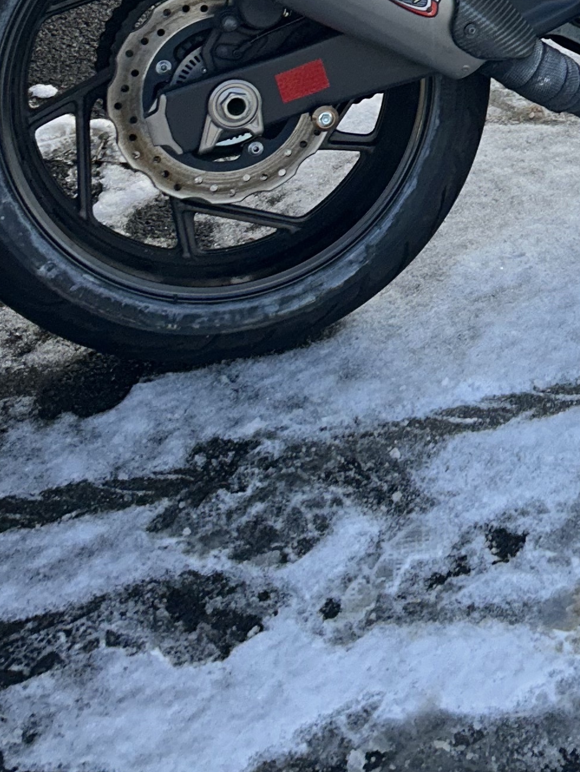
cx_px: 716
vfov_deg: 22.7
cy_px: -122
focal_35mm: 80
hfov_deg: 17.5
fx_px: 1787
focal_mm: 5.7
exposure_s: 1/578
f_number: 1.5
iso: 50
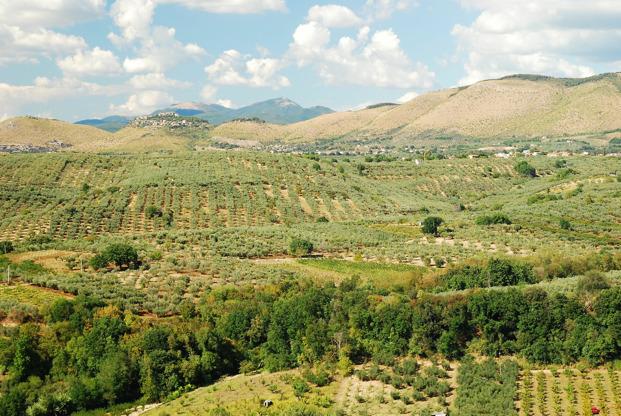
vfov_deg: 18.2
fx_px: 1295
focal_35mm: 75
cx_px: 310
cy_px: 208
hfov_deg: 27.0
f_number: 8
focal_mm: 50
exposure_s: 1/60
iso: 200
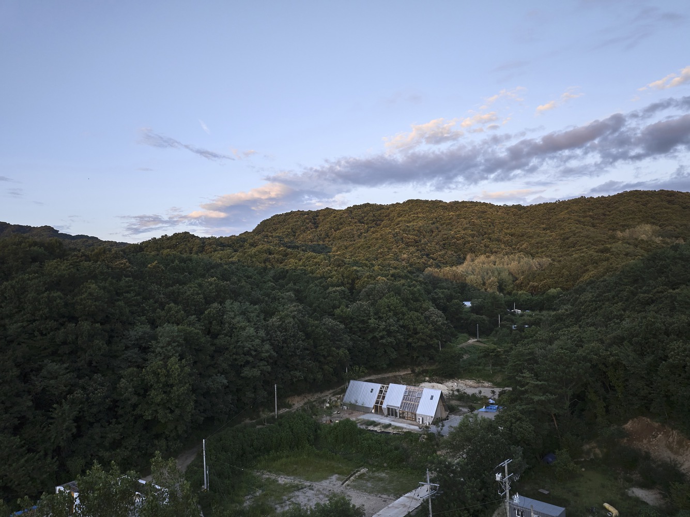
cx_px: 345
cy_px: 258
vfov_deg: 56.8
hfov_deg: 71.6
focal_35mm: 24
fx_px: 478
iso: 100
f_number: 2.8
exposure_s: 1/320
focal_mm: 12.29
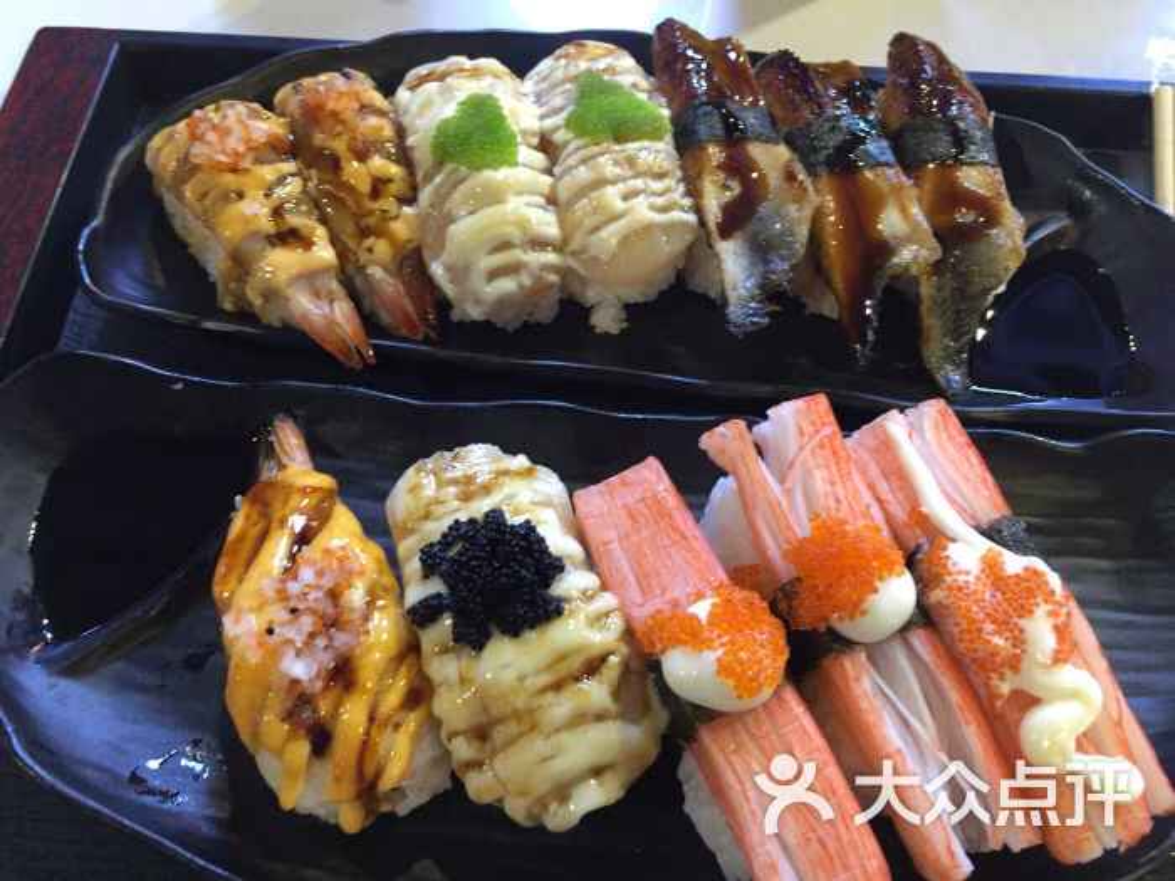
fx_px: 984
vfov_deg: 48.2
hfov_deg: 61.7
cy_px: 440
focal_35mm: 29
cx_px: 588
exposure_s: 1/17
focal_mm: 4.15
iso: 250
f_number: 2.2
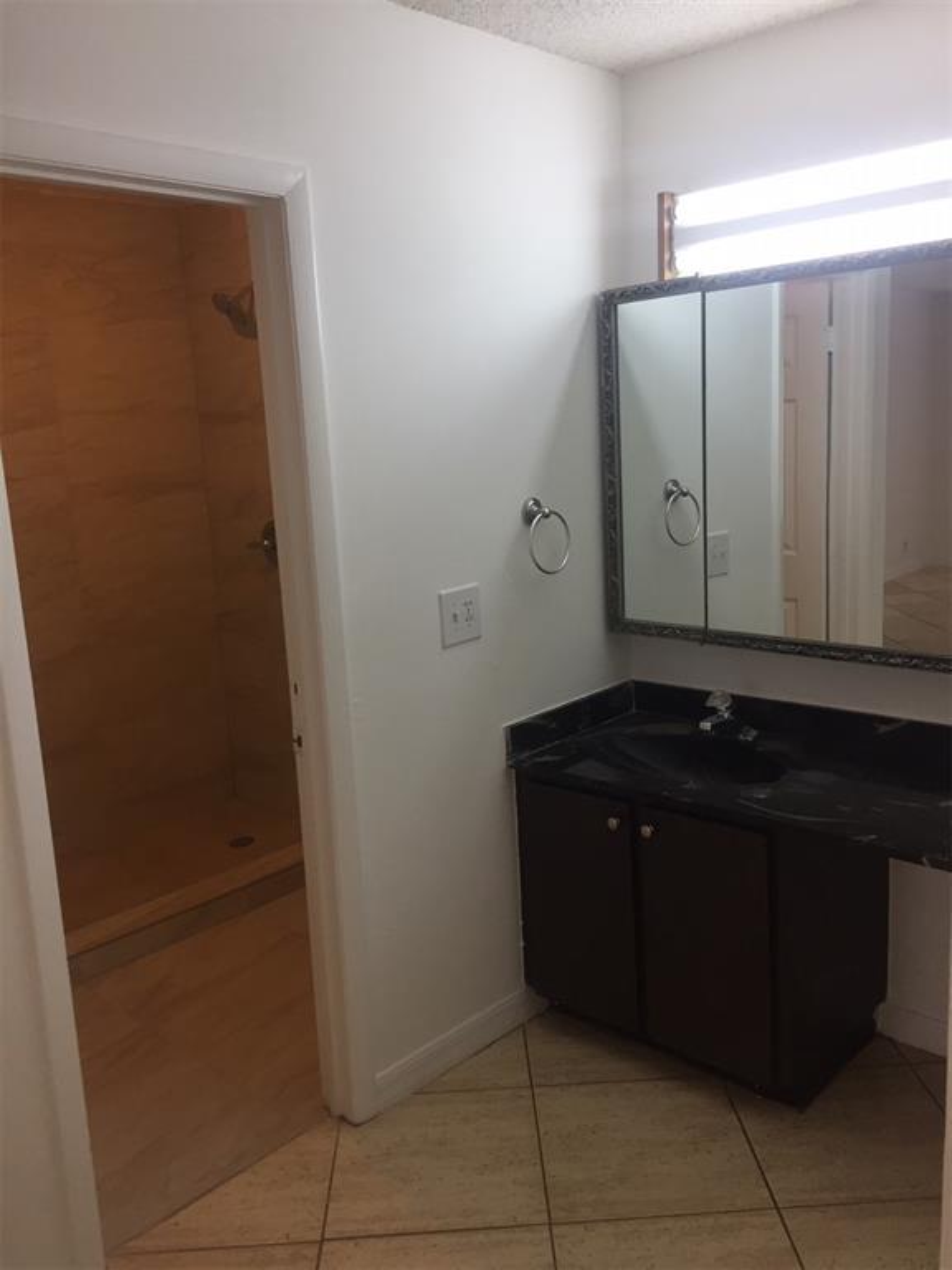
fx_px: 1063
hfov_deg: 48.2
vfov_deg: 61.7
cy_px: 635
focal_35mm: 29
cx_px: 476
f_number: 2.2
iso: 32
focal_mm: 4.15
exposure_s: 1/30
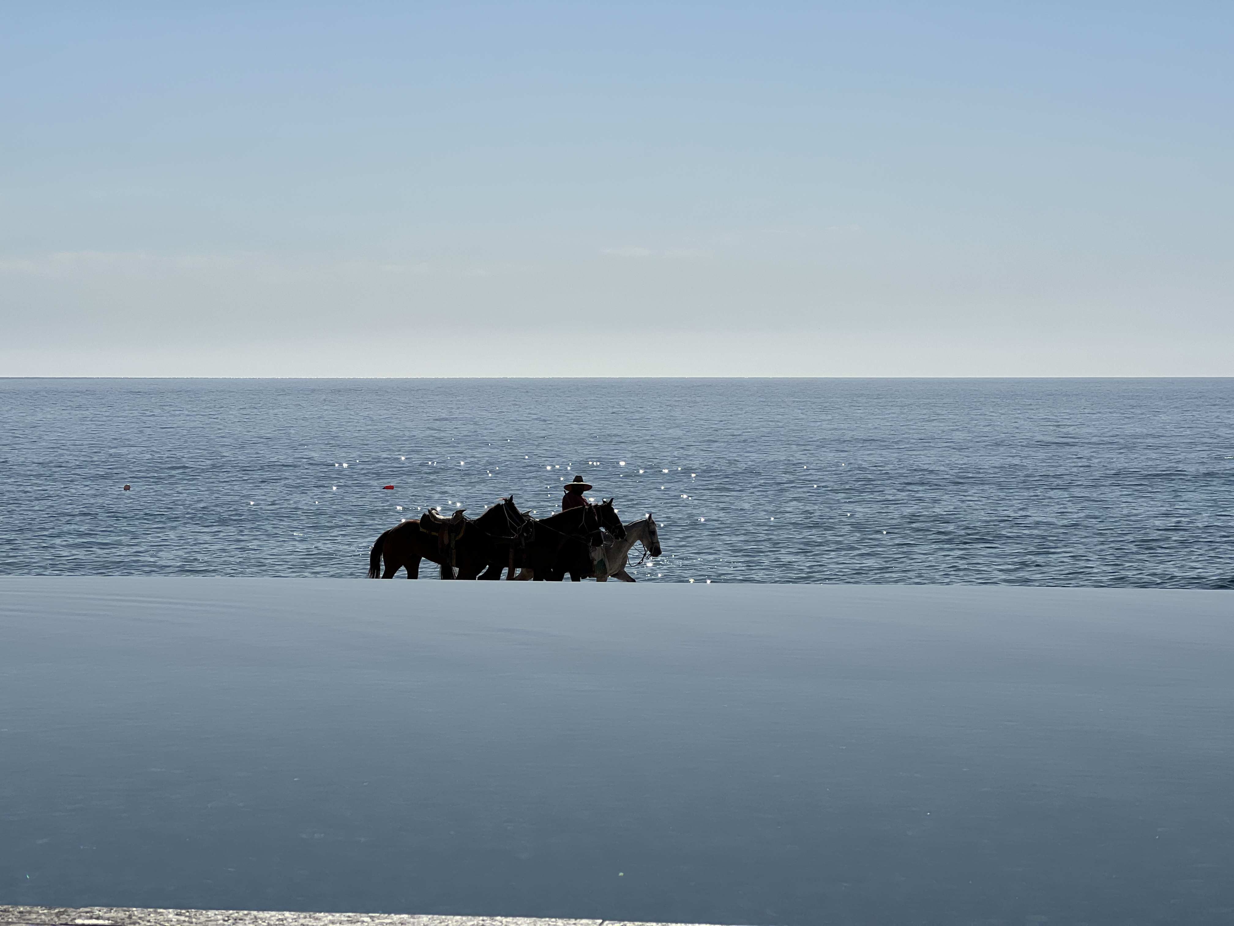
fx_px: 2745
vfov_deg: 19.1
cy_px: 463
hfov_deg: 25.3
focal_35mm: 77
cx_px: 617
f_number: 2.8
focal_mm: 9
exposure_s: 1/2801
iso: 25
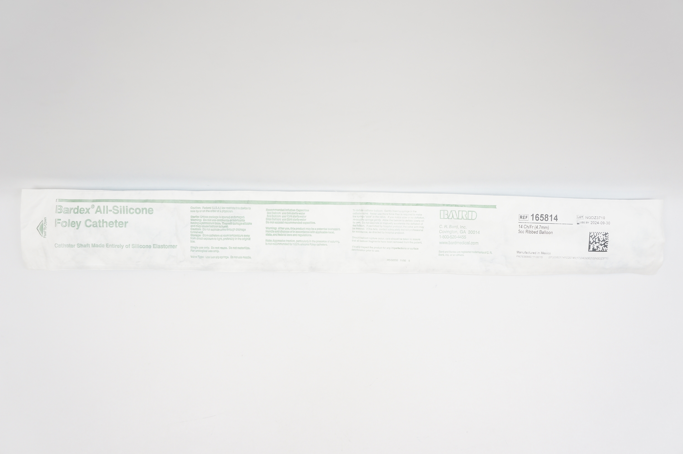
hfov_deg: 59.5
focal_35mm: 32
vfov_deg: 41.6
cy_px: 227
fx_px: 597
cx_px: 342
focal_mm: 21
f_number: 5
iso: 400
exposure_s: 1/80
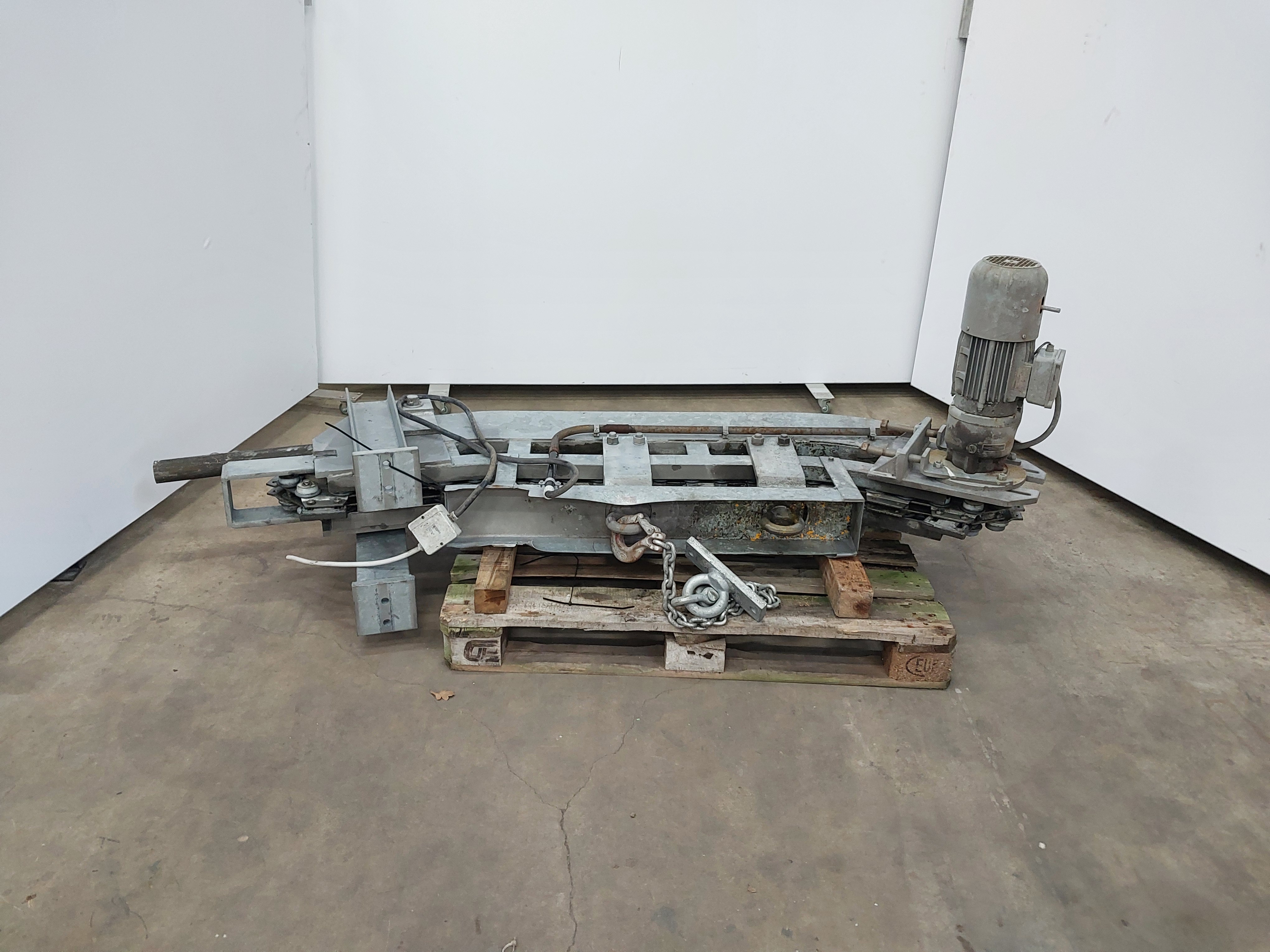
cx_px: 635
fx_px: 991
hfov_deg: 65.3
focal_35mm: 27
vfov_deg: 51.4
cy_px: 476
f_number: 1.8
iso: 250
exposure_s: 1/50
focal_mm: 4
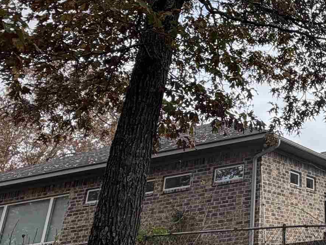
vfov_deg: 29.1
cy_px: 57
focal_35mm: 49
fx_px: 461
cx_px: 397
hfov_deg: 32.0
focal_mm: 2.22
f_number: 2.2
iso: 40
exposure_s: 1/569
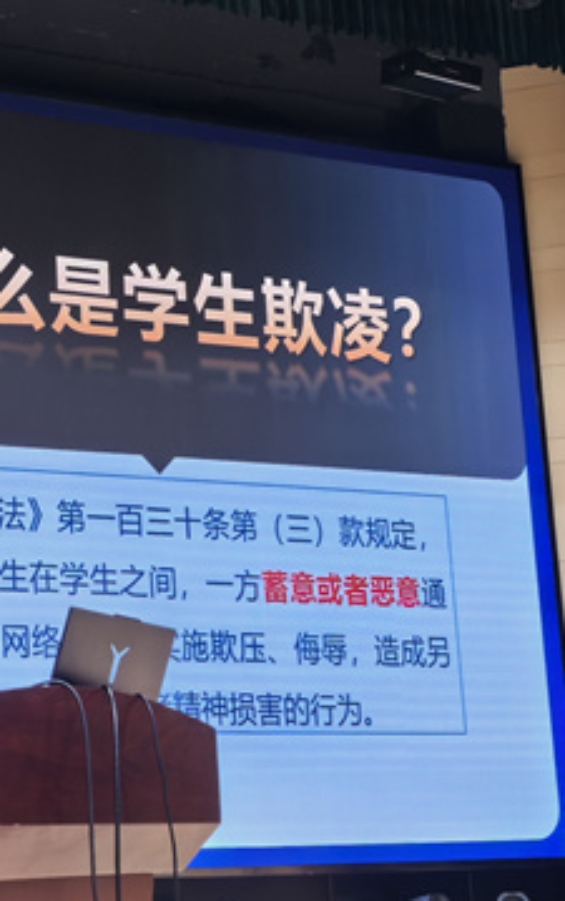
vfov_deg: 29.7
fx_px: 1697
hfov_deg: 18.1
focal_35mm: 69
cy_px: 525
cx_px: -75
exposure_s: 1/120
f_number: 4
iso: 250
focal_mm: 5.75
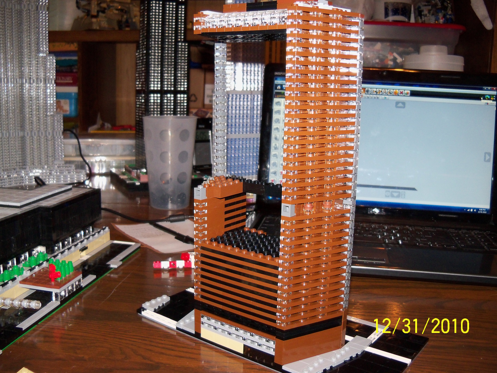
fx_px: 503
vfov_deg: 40.7
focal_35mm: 35
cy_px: 186
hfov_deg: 52.6
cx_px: 248
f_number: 3.5
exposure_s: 1/30
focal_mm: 6.2
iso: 200
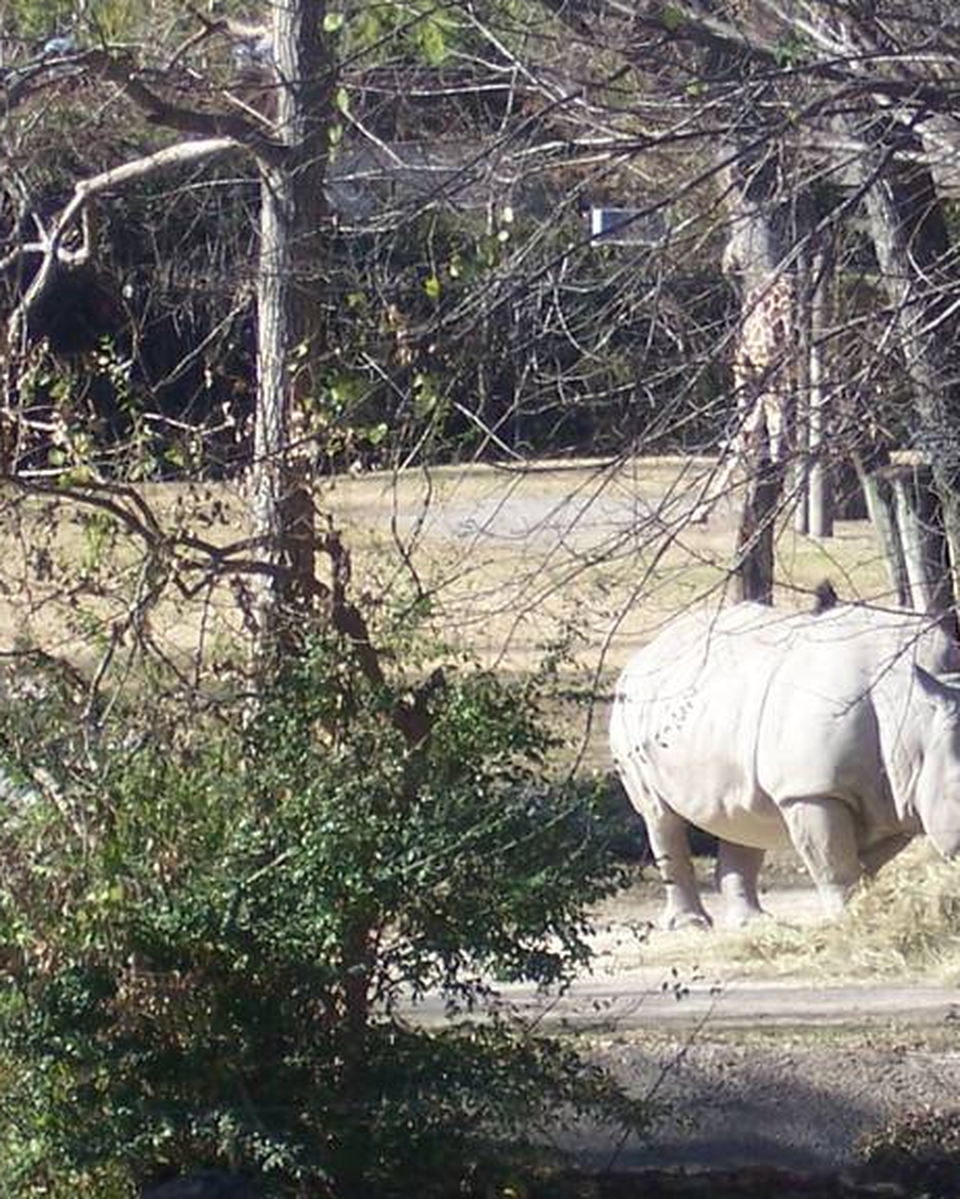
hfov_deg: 4.3
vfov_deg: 5.4
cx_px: 977
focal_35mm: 358
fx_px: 12711
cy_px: 816
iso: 80
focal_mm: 22
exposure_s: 1/250
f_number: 4.8
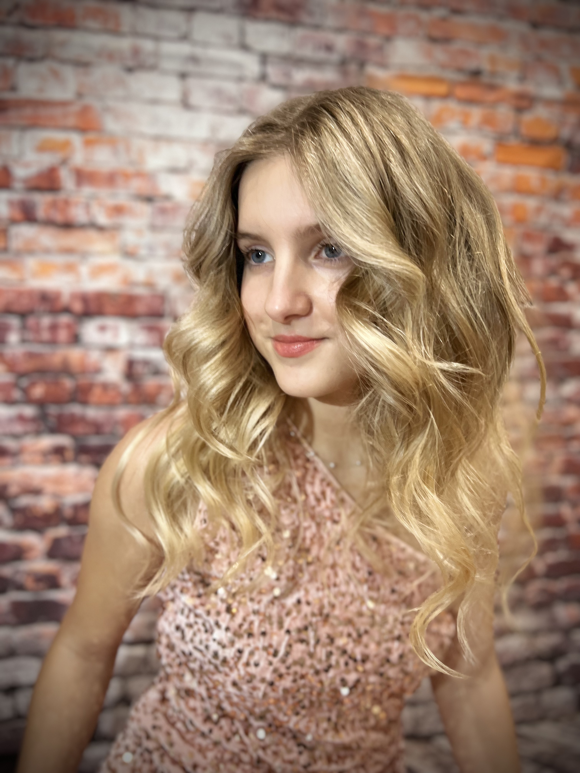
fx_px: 581
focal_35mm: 26
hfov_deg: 53.1
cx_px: 290
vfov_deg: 67.3
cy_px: 386
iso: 160
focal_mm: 5.7
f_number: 1.5
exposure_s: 1/41
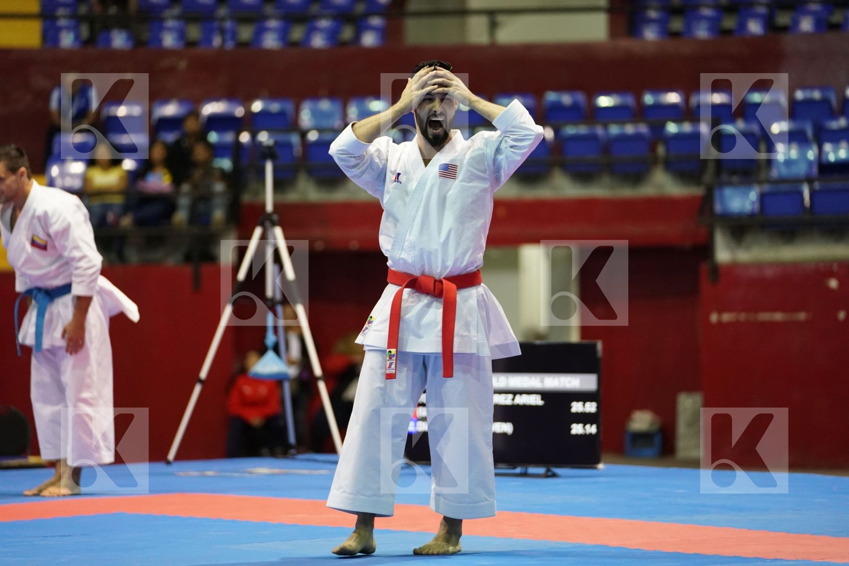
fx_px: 3632
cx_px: 424
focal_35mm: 154
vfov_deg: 8.9
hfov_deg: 13.3
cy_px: 283
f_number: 2.8
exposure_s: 1/250
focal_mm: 154
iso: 4000
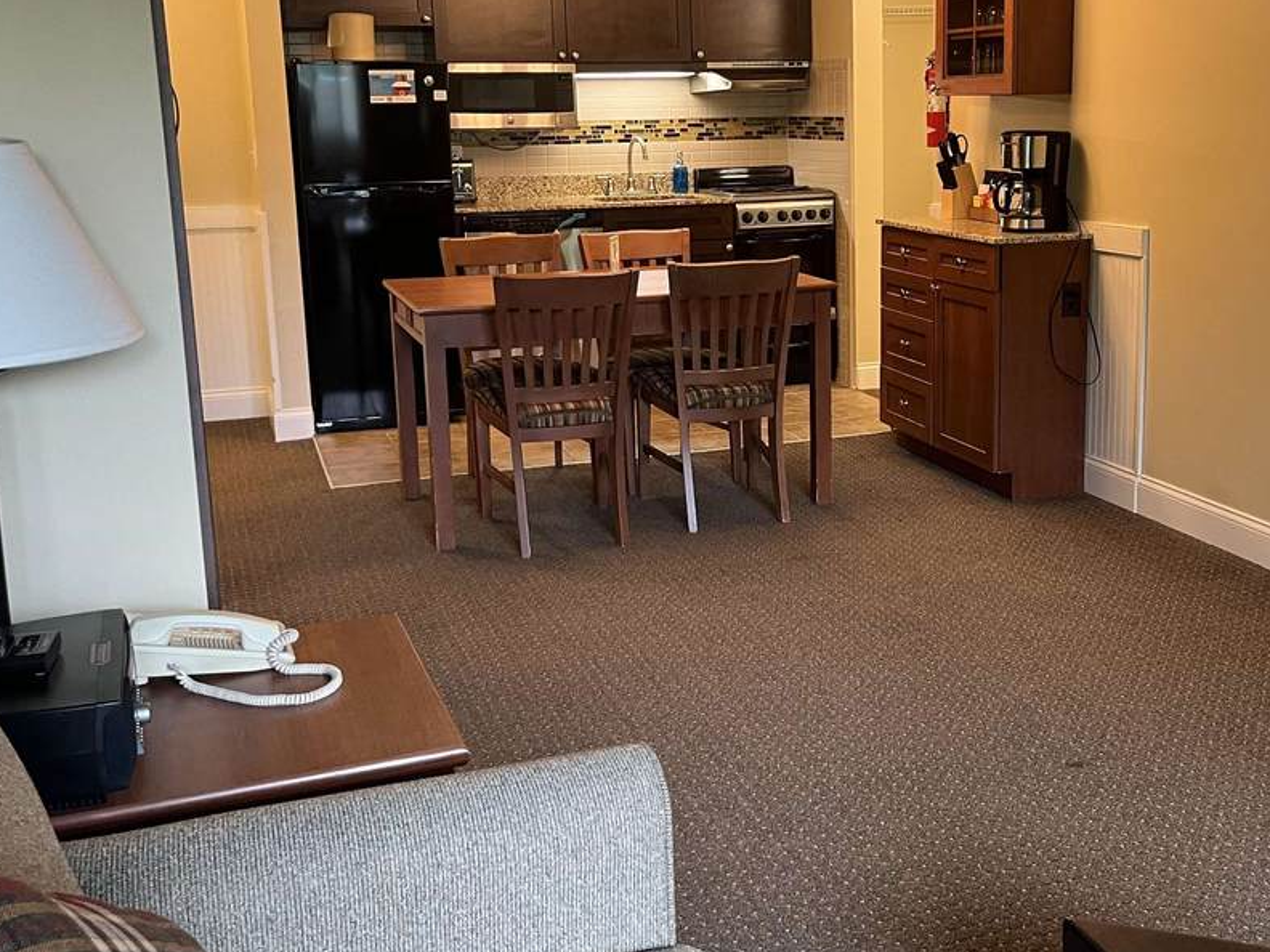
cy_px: 402
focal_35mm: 42
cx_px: 784
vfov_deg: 34.3
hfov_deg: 44.5
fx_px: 1541
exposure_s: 1/60
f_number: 1.6
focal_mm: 5.1
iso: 160
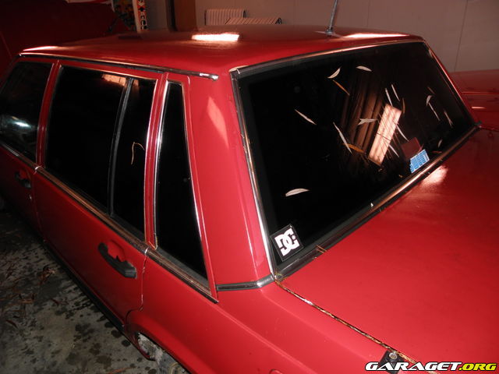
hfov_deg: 67.3
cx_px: 250
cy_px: 187
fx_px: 375
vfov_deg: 53.1
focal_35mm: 26
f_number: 2.8
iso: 100
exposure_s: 1/30
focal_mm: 4.6
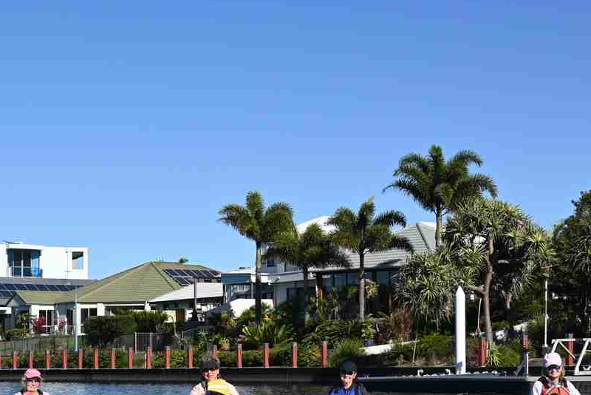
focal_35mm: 93
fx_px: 1527
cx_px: 251
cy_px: 317
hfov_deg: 21.9
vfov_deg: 14.6
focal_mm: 46
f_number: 8
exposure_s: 1/500
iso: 100
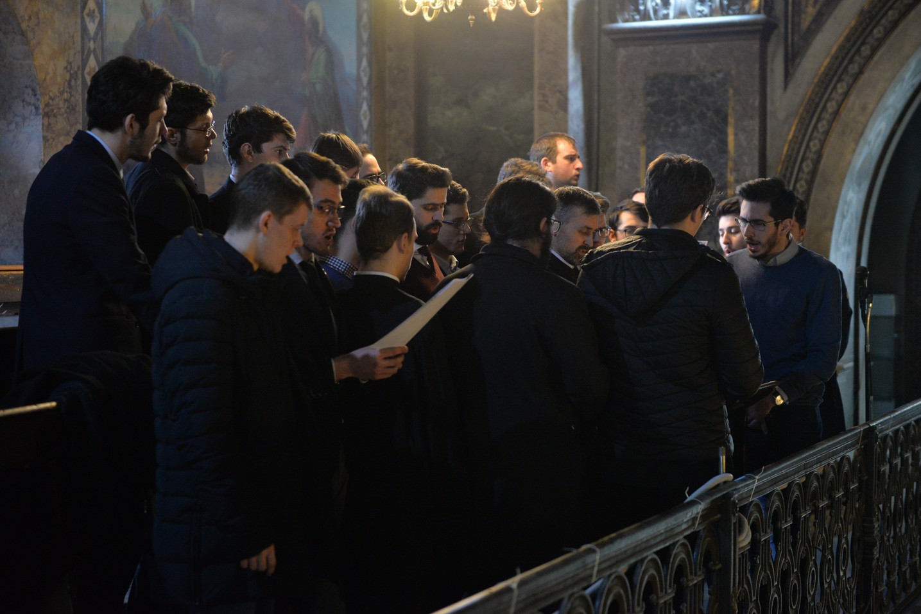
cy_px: 307
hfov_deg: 28.8
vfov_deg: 19.5
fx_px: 1791
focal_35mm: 70
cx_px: 460
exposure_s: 1/80
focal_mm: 70
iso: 3200
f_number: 2.8
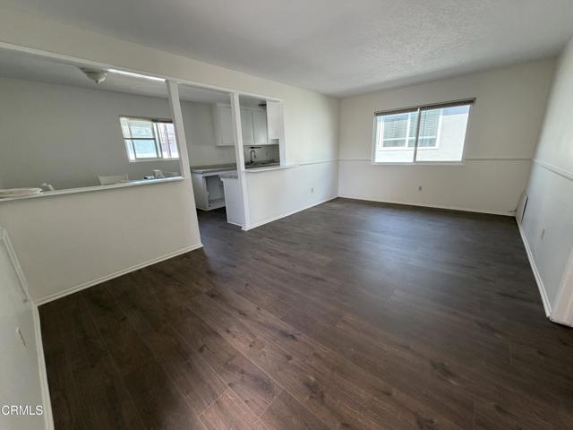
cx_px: 286
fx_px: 232
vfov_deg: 85.7
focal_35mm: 14
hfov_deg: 102.1
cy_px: 215
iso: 200
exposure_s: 1/121
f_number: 2.2
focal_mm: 2.22
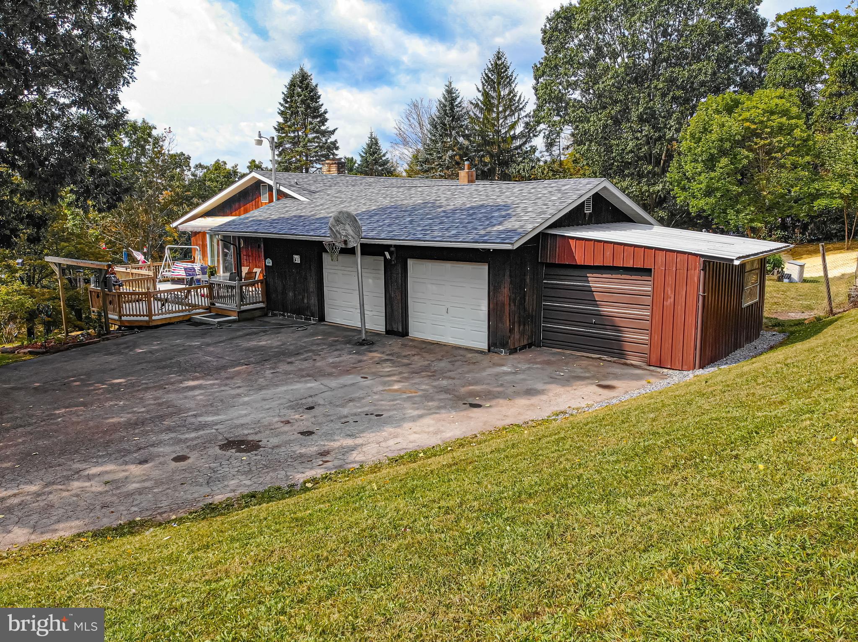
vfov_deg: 56.8
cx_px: 429
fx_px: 595
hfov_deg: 71.6
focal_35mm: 24
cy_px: 321
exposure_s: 1/240
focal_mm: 4.5
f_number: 2.8
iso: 100
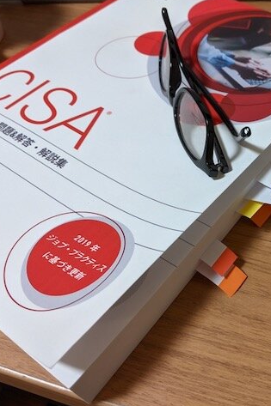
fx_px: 429
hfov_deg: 33.9
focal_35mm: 38
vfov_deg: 50.7
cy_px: 202
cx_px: 221
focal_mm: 4.4
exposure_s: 1/24
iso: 184
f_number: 1.8
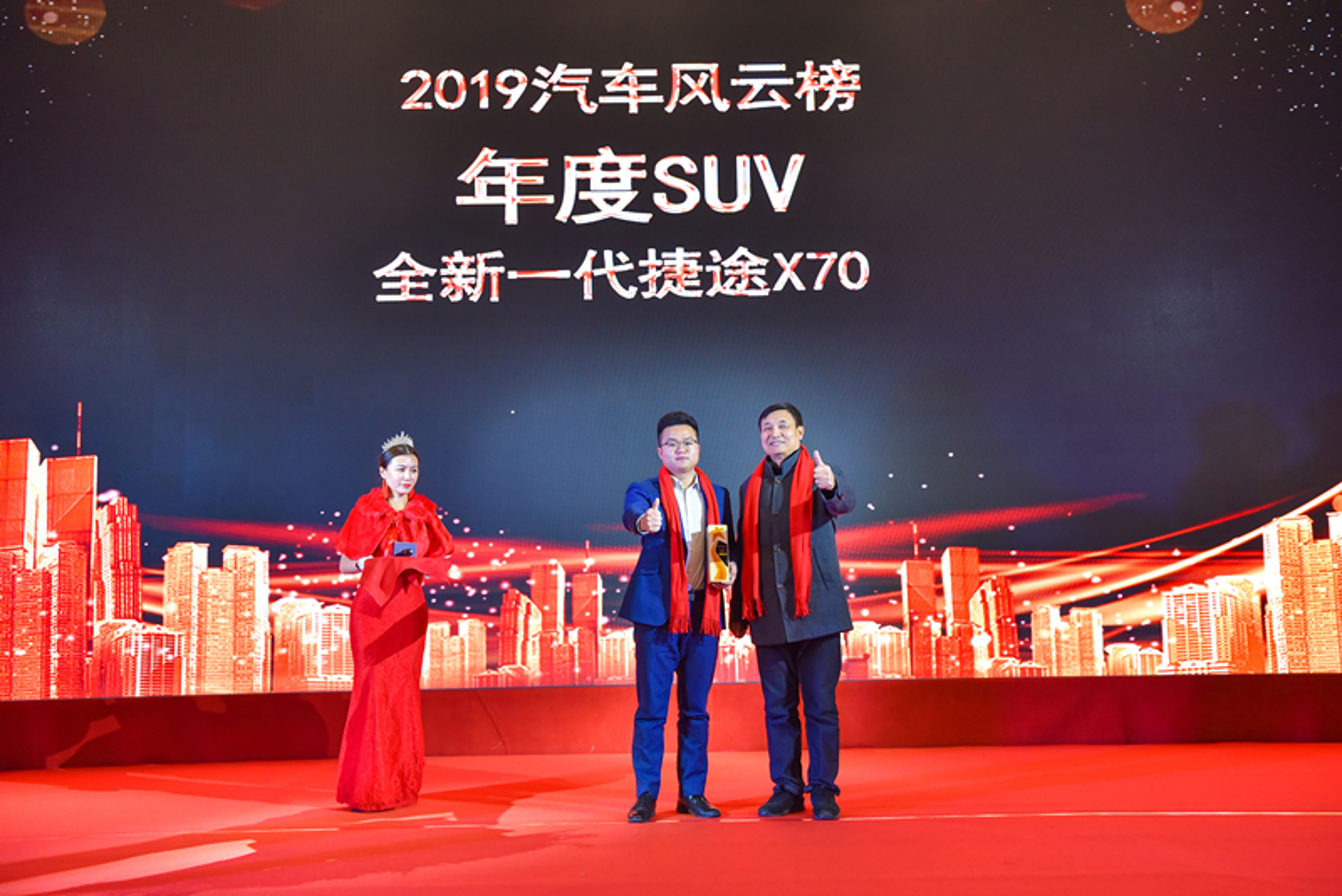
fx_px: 1417
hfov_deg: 50.7
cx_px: 671
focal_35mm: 38
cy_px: 448
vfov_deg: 35.1
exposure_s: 1/250
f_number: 4
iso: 640
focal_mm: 38
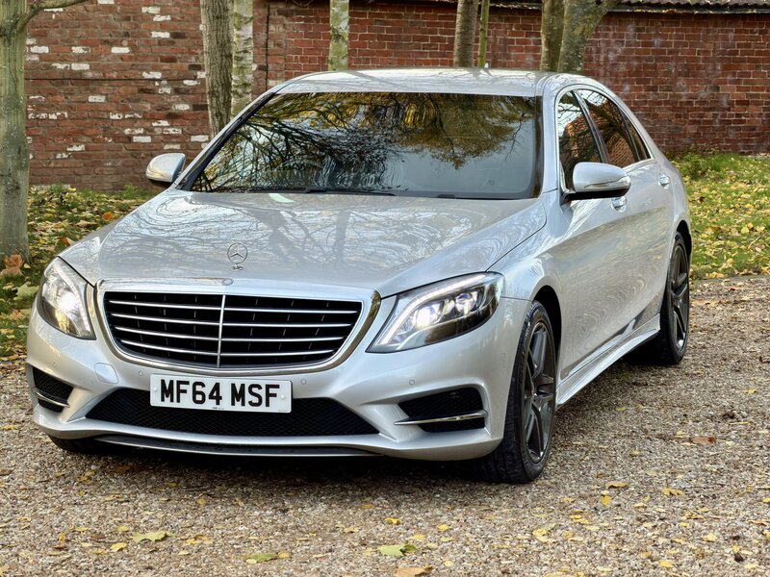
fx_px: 2224
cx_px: 385
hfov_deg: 19.6
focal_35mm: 100
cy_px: 288
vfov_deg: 14.8
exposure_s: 1/121
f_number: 2.8
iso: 125
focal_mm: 16.89
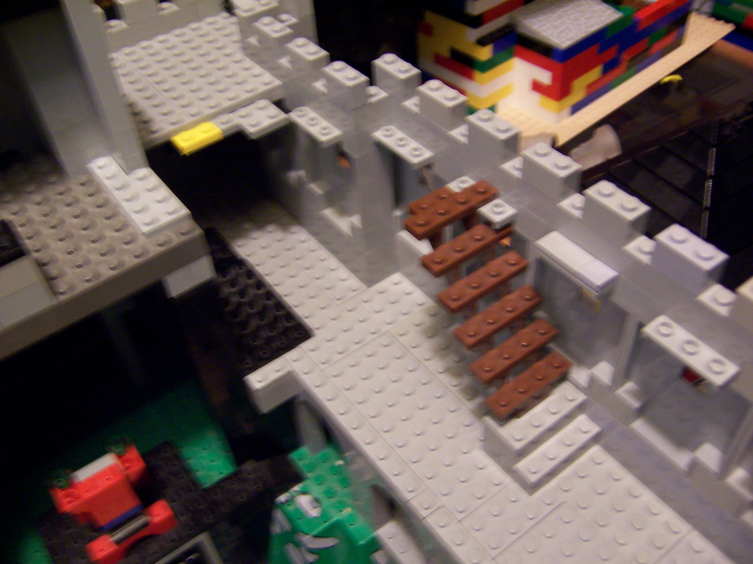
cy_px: 282
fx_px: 718
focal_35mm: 33
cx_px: 376
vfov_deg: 42.9
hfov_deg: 55.4
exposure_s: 1/10
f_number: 2.8
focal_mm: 5.5
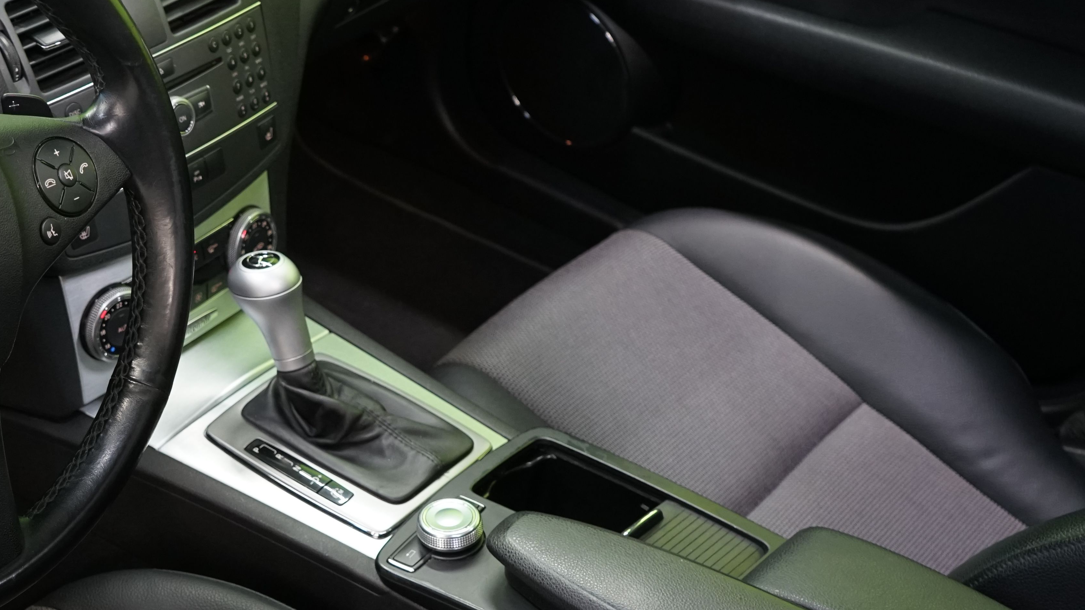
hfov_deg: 35.7
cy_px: 455
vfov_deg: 21.3
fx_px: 1611
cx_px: 186
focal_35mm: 56
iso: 1600
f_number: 5
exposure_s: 1/25
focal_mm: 30
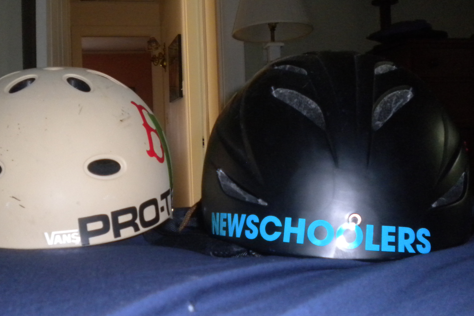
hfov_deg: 40.2
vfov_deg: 27.5
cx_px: 193
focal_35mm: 49
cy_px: 176
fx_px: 645
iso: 400
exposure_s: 1/30
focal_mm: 6.3
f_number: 3.1
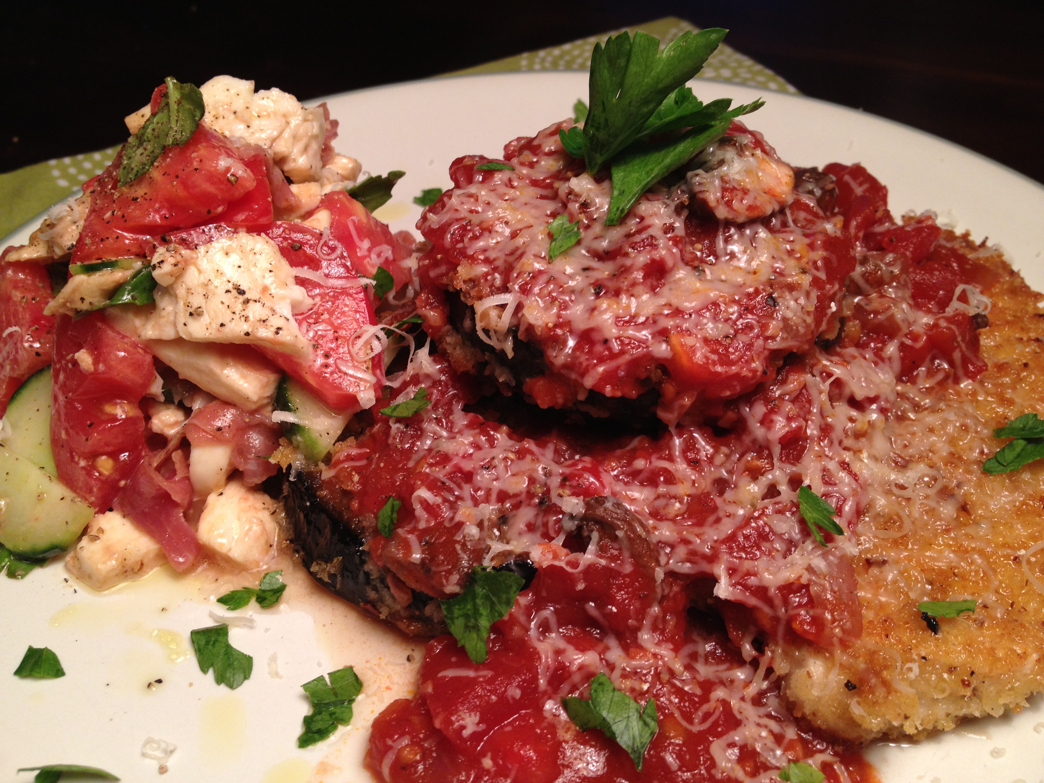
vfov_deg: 40.7
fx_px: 1056
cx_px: 522
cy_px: 392
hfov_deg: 52.6
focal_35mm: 35
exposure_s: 1/40
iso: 64
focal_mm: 4.28
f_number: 2.4
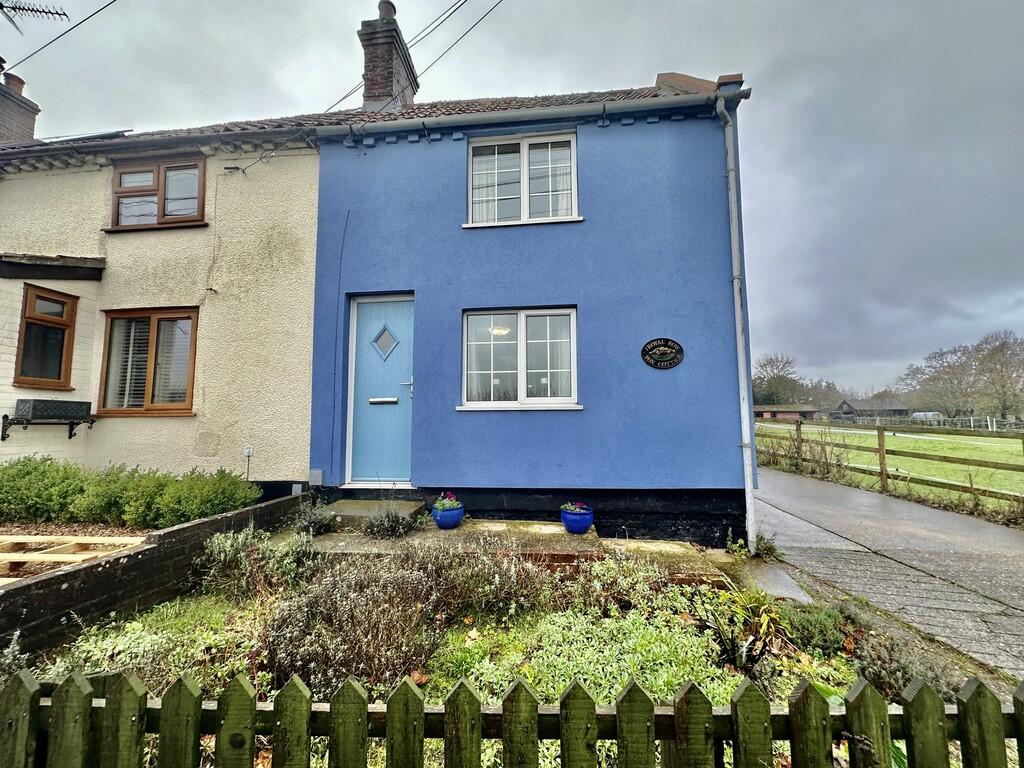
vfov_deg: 85.7
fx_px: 414
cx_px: 512
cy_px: 384
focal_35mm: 14
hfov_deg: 102.1
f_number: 2.2
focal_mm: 2.22
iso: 50
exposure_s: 1/99
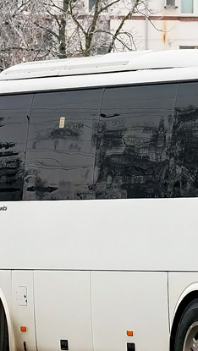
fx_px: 3997
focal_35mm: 429
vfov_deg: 5.0
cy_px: 130
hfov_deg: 2.8
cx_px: 260
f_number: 5.6
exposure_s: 1/320
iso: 400
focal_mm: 90
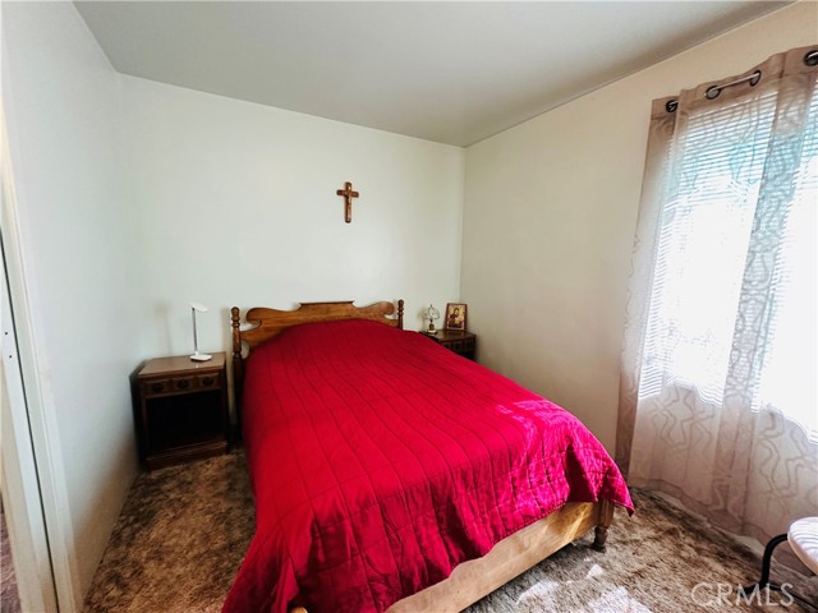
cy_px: 306
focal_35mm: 14
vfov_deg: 85.7
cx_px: 409
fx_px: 331
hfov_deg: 102.1
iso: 320
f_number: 2.2
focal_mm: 2.22
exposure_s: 1/60
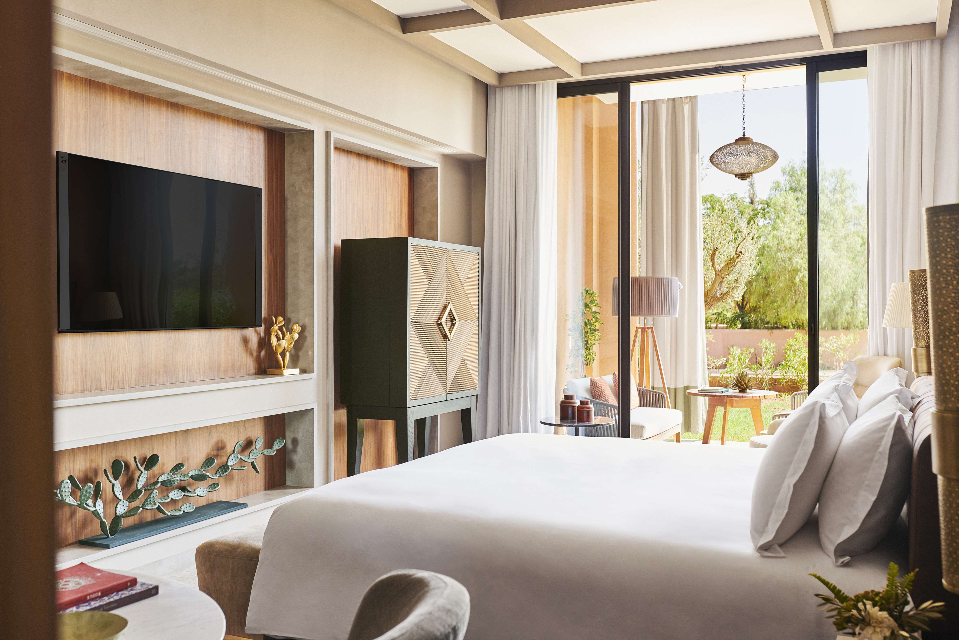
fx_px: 932
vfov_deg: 37.9
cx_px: 480
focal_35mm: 35
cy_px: 320
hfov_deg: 54.4
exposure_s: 1/5
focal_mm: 35
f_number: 5.6
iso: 100
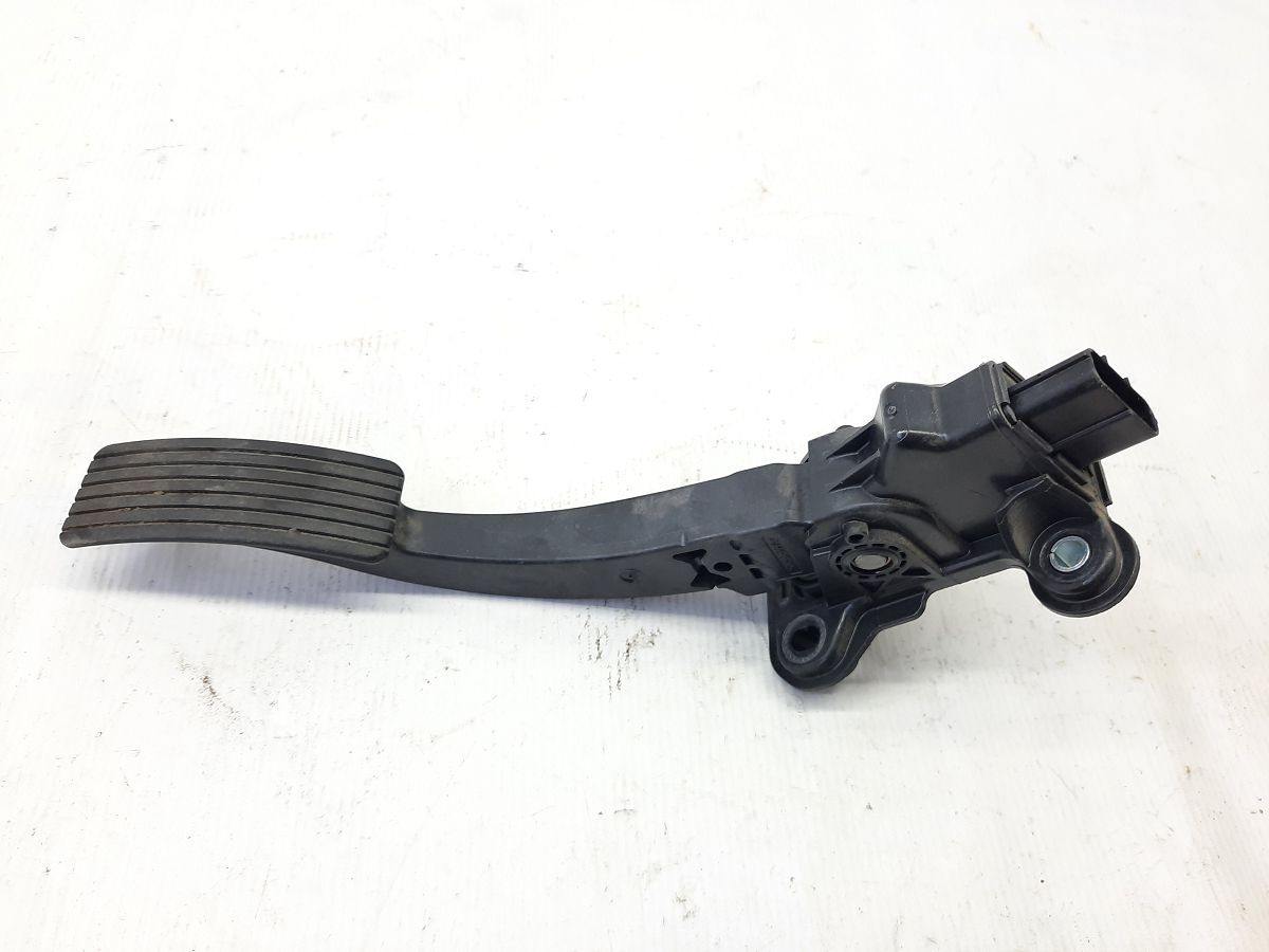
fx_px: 916
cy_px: 476
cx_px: 634
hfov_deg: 69.4
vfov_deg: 54.9
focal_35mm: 25
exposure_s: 1/50
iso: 100
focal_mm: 4.6
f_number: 2
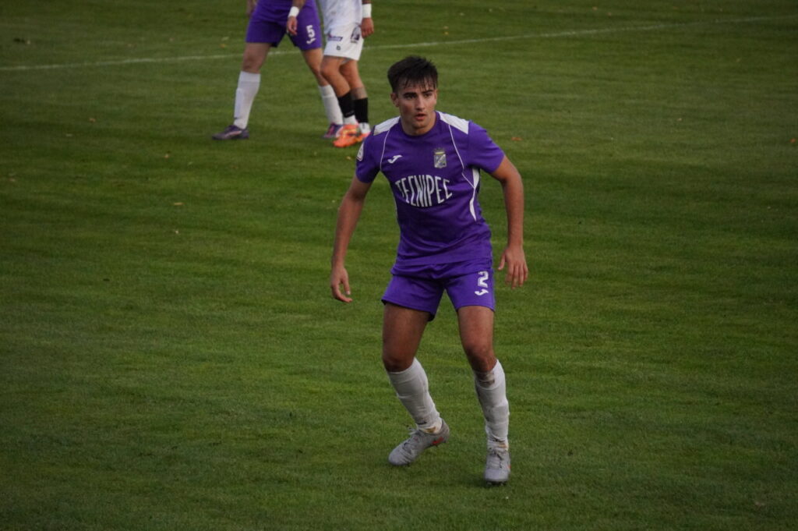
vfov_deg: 5.3
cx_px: 399
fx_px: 5781
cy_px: 266
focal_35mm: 261
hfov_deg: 7.9
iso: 6400
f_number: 6.3
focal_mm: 174
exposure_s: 1/2500
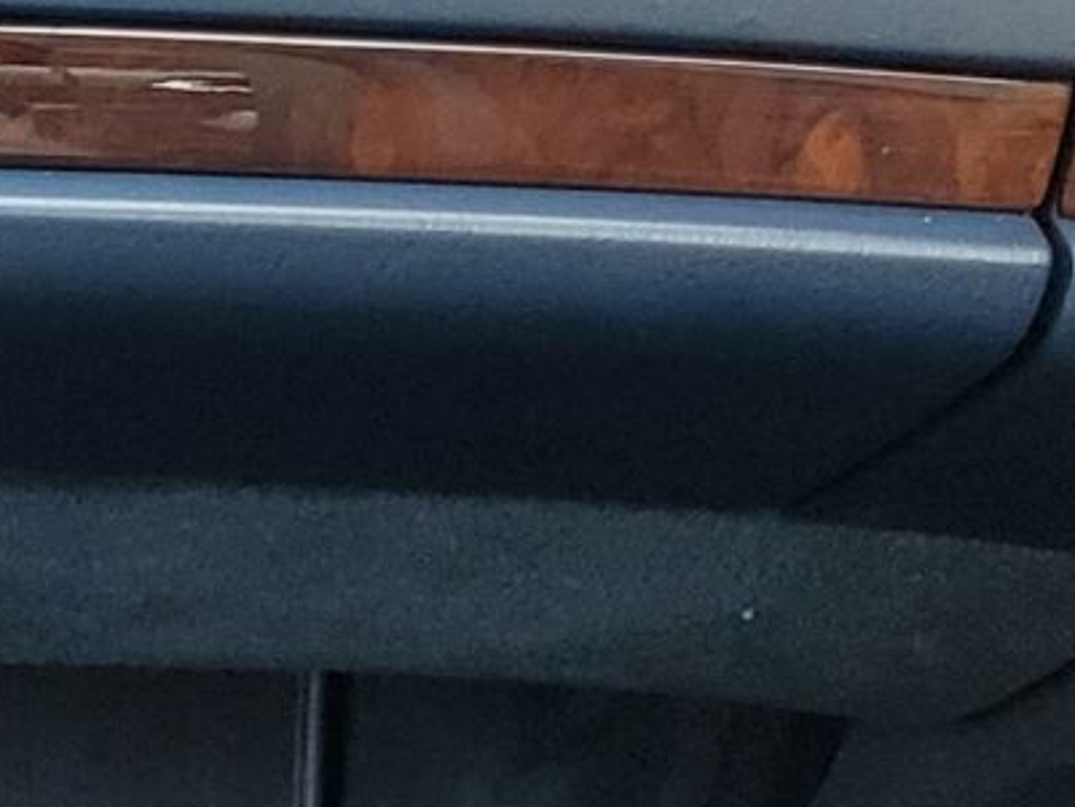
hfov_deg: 9.6
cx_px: -2035
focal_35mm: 166
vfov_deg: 8.7
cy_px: 1362
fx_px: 5157
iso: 250
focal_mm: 5.4
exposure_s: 1/100
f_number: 1.8
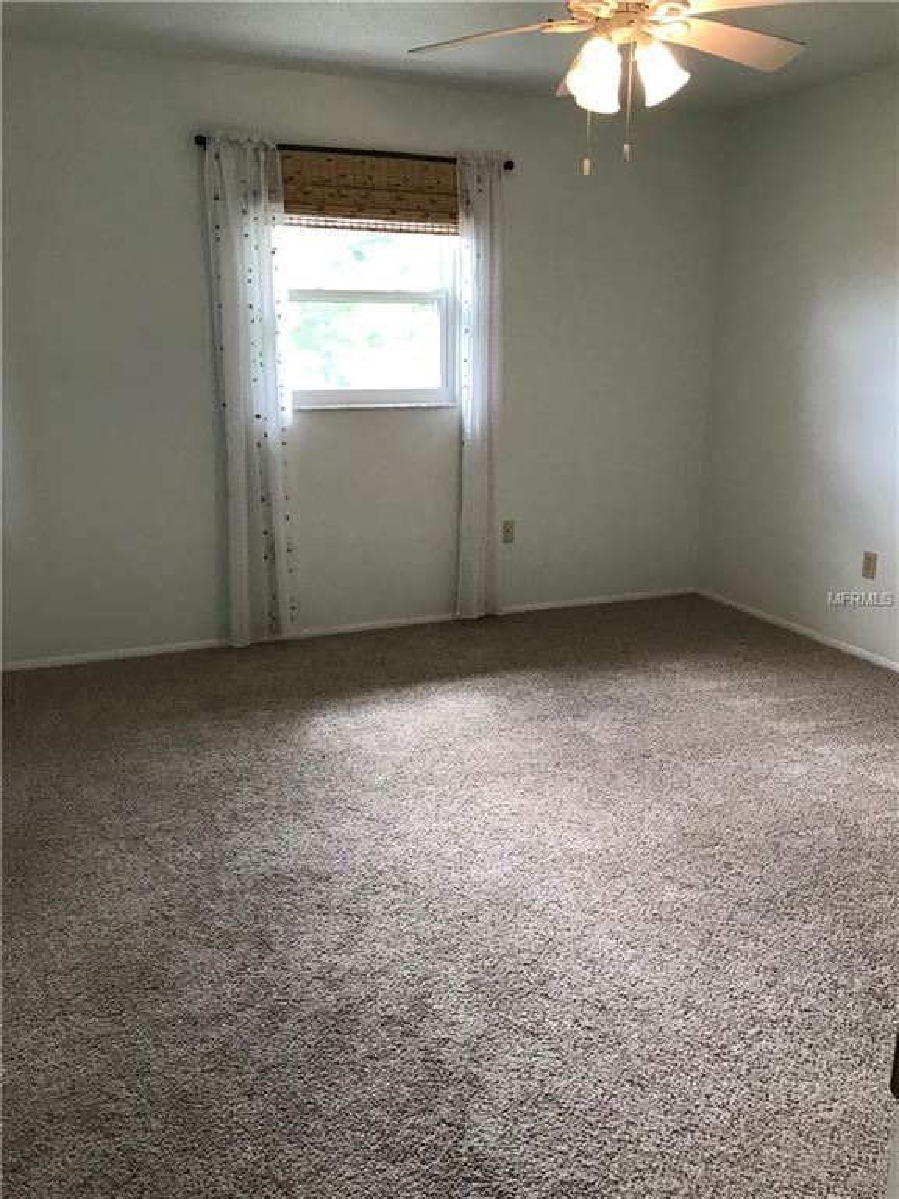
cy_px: 600
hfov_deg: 49.7
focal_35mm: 28
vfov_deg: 63.4
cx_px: 450
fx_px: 970
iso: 32
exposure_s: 1/30
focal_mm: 3.99
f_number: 1.8
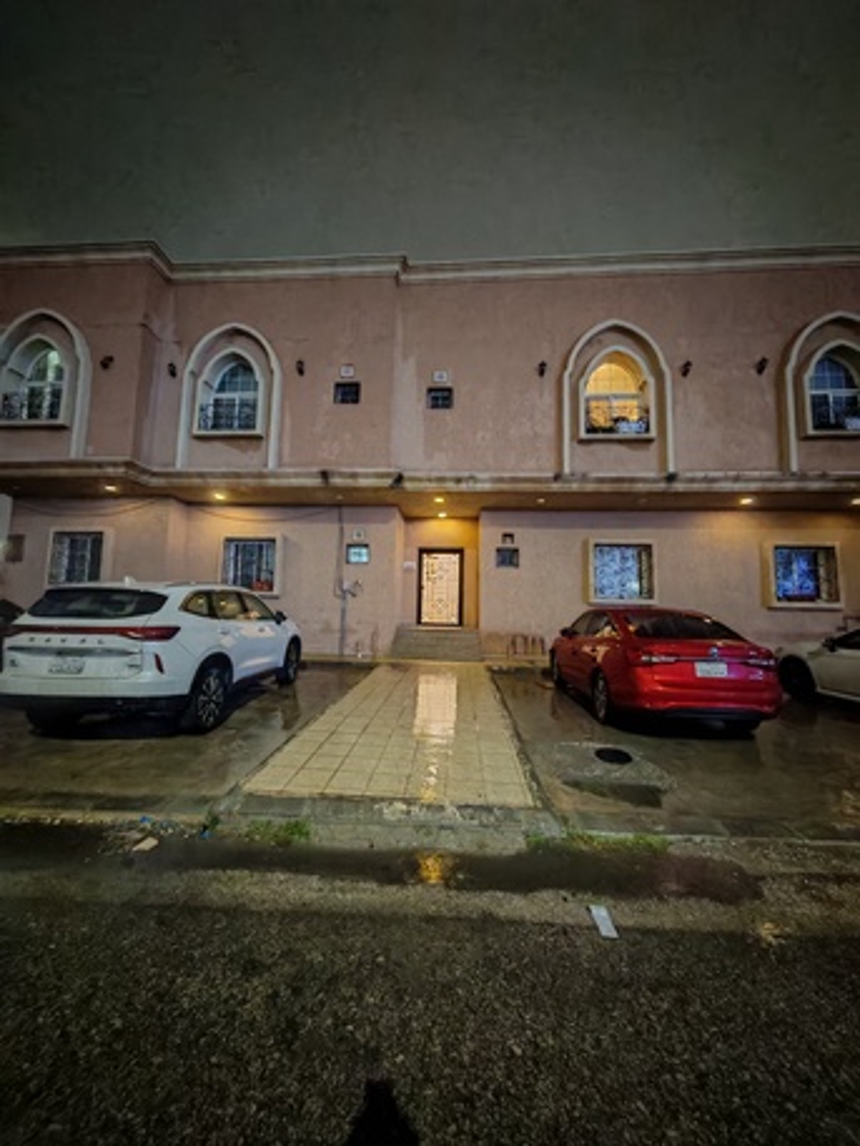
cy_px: 573
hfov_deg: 89.9
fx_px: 430
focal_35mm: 13
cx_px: 430
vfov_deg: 106.2
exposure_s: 1/10
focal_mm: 1.82
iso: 4000
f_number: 2
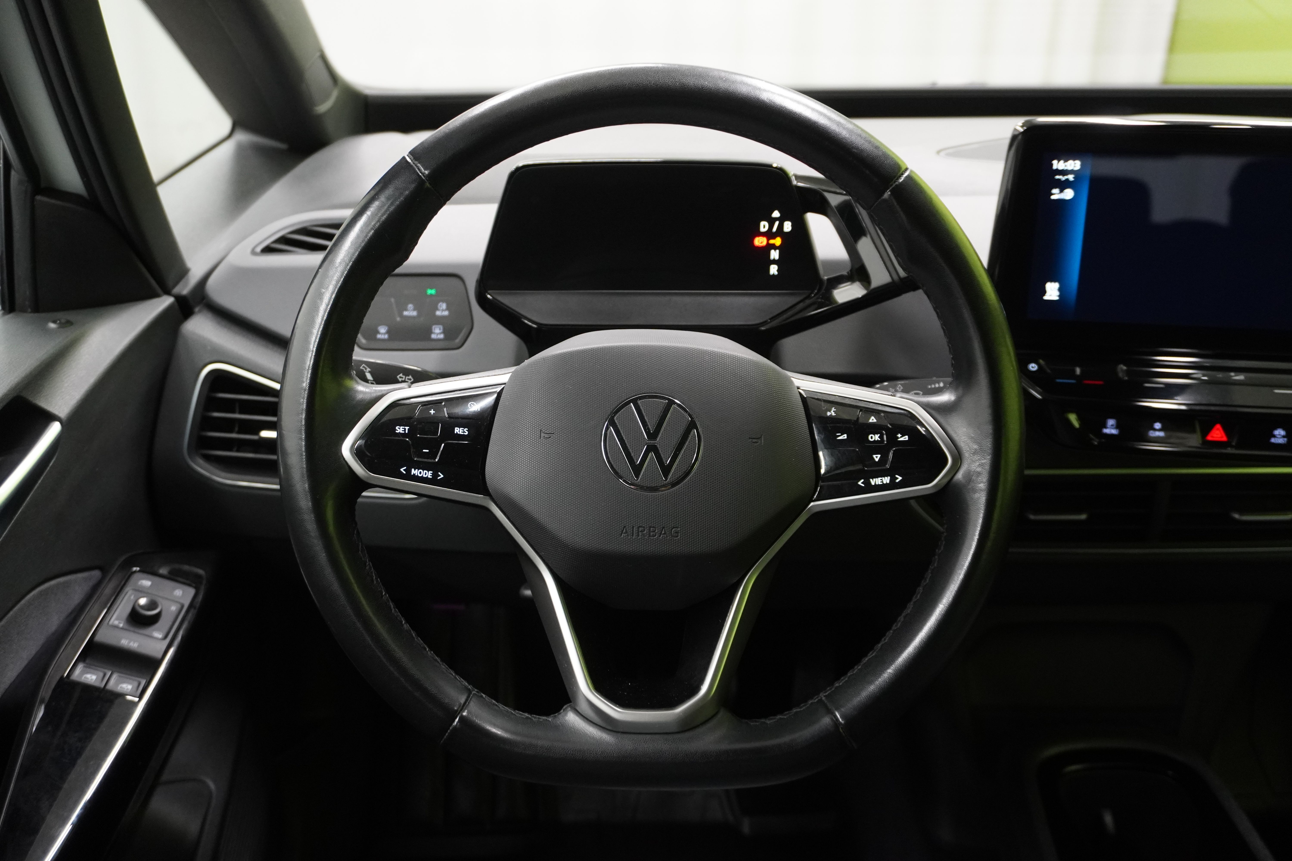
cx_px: 646
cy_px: 430
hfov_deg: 57.2
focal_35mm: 33
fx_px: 1184
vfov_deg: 40.0
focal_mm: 22
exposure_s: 1/40
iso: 2000
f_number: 4
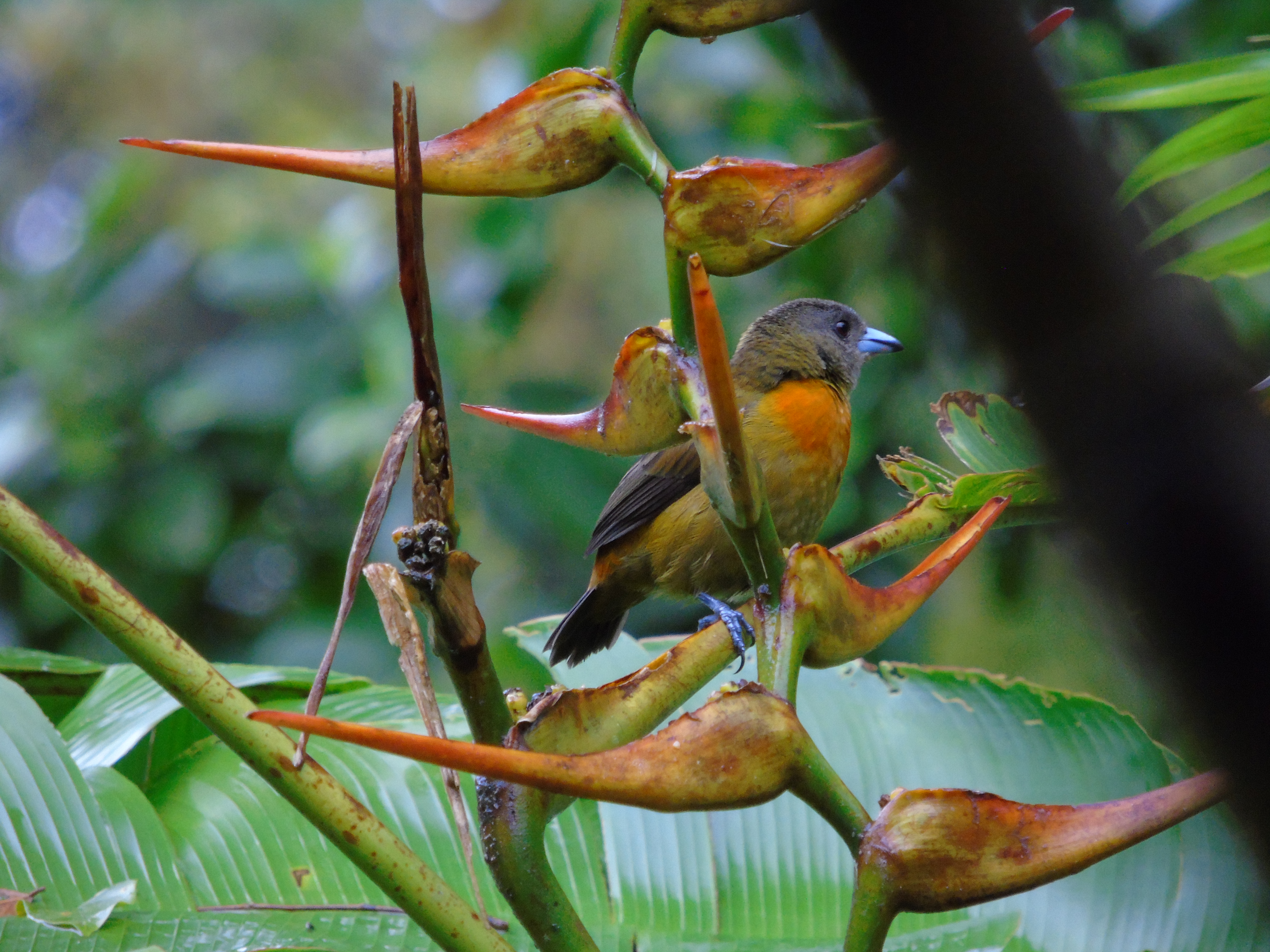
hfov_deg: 2.3
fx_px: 31112
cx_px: 635
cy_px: 476
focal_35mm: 848
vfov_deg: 1.8
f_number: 6.1
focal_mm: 151
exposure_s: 1/60
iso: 400
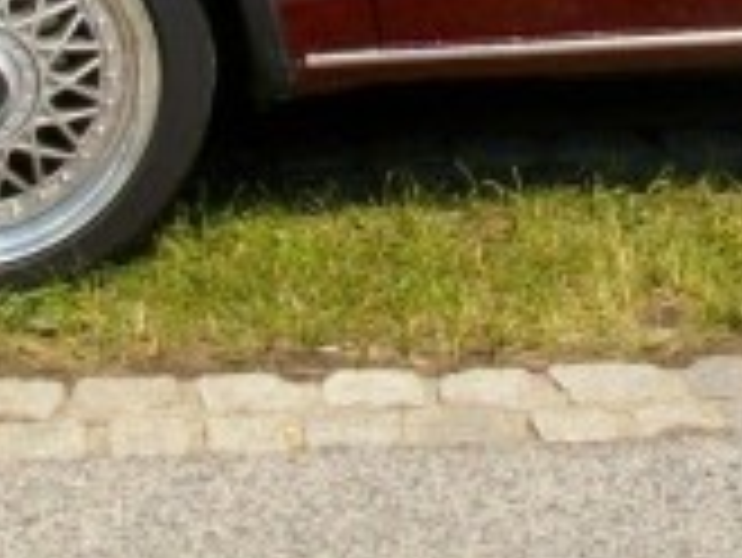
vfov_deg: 8.7
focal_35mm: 165
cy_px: -392
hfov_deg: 11.8
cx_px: 773
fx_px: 3539
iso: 80
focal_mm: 5.7
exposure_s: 1/377
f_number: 5.5
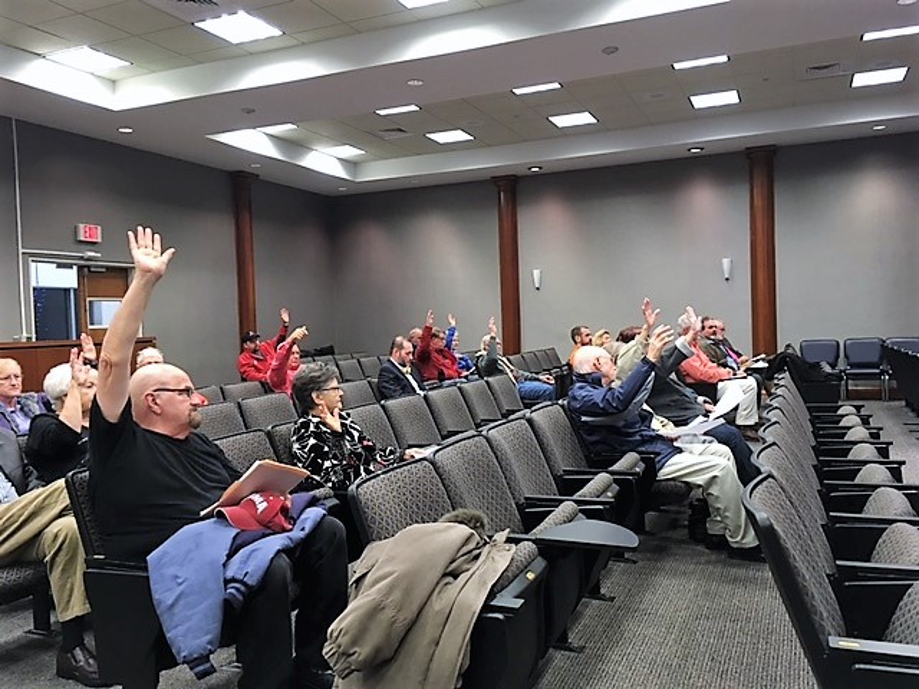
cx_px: 460
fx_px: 770
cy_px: 344
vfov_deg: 48.2
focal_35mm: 29
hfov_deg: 61.7
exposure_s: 1/30
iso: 80
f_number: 2.2
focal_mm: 4.15
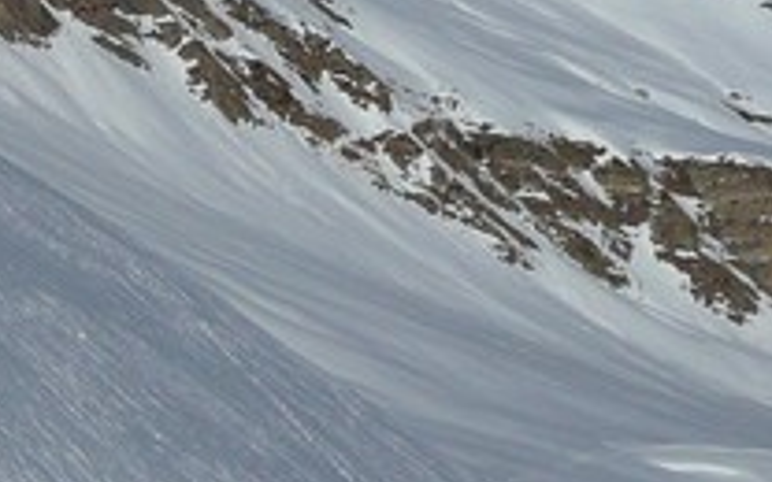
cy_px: 19
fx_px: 2399
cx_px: -22
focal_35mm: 114
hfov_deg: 17.8
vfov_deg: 11.4
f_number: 8
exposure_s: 1/1000
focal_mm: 4.6
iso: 100
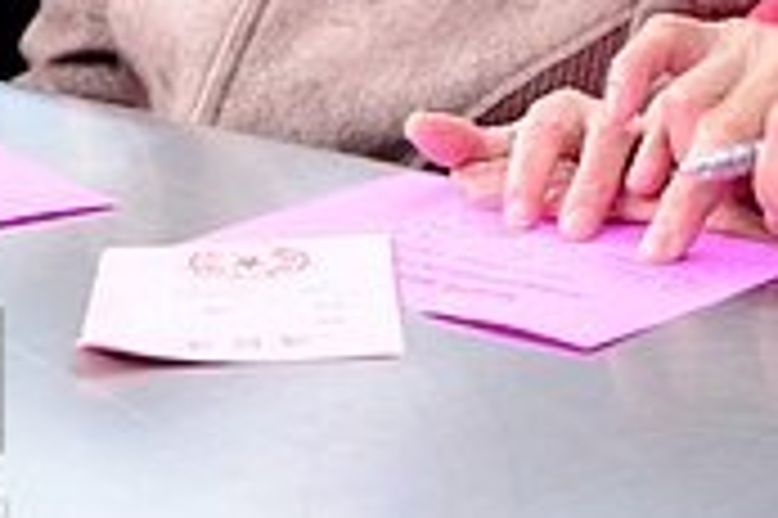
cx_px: 490
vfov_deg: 9.8
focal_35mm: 135
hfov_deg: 15.2
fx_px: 2915
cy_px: -295
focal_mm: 26
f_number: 4
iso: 1250
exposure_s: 1/40
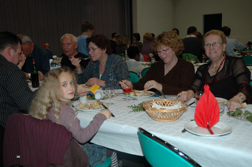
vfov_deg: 35.4
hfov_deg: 51.3
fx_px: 262
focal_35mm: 38
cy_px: 84
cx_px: 126
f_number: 4
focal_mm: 25
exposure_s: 1/60
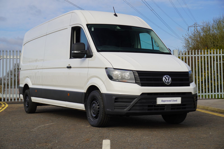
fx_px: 364
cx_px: 112
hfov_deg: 34.2
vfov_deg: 23.1
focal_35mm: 58
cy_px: 74
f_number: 9.5
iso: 100
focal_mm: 39
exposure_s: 1/90
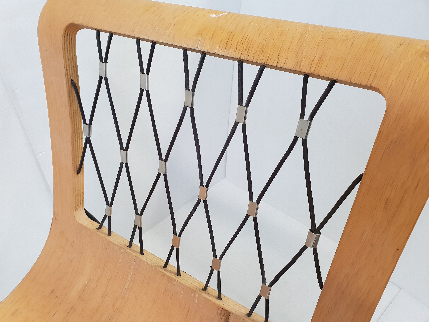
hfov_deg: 67.3
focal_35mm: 26
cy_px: 161
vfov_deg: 53.1
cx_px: 214
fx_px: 322
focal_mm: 4.3
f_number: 2.4
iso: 400
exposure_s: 1/50
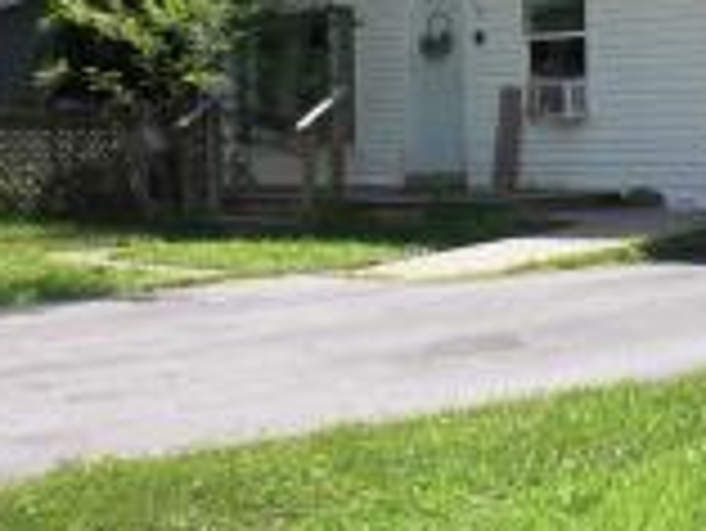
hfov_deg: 19.6
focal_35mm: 97
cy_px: 225
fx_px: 1980
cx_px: 728
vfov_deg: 15.3
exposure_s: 1/200
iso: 64
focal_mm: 6.3
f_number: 5.6
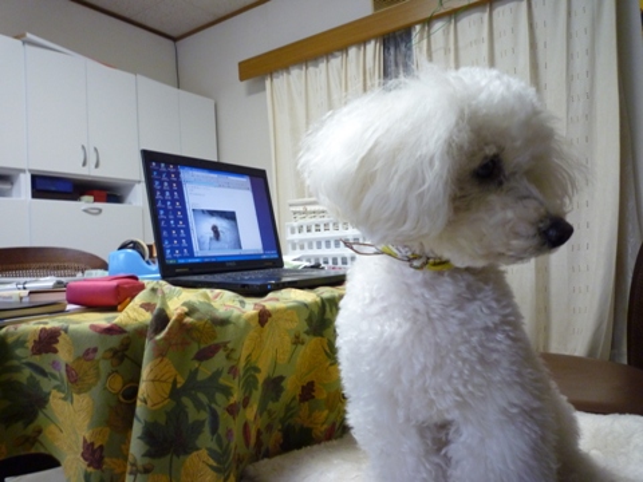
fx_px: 464
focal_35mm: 25
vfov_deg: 54.9
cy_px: 241
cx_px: 322
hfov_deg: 69.4
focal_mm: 4.4
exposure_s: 1/30
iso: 250
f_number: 2.8
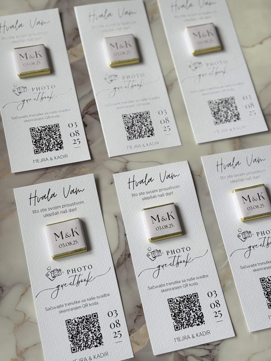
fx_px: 543
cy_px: 180
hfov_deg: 28.0
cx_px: 136
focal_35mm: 52
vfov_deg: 36.8
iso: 32
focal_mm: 5.96
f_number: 1.6
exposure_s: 1/121
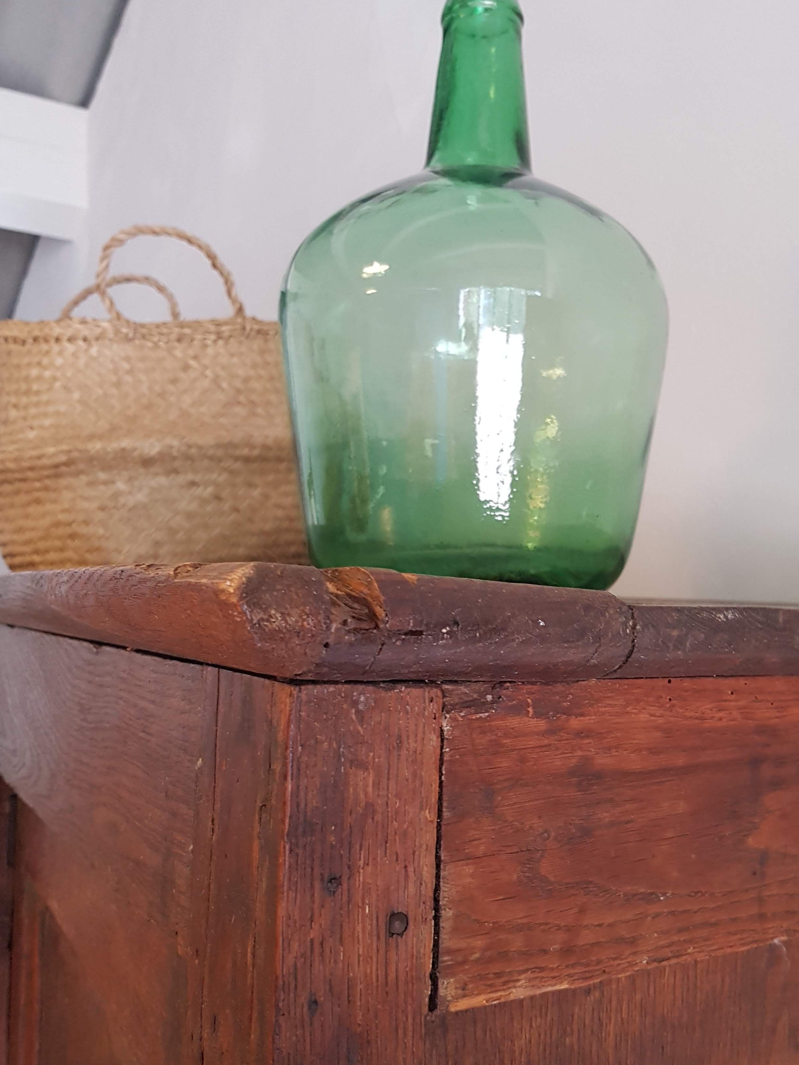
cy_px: 610
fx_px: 985
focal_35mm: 32
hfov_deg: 43.9
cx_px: 484
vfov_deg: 56.6
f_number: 1.7
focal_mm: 4.2
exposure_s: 1/19
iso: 200
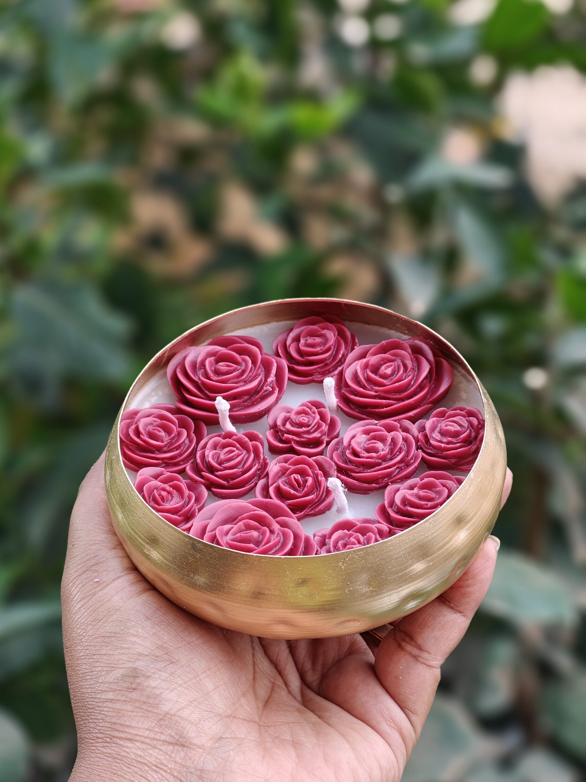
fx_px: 1106
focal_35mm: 49
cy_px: 391
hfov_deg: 29.7
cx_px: 286
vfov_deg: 38.9
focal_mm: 7.1
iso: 125
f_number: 4.5
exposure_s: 1/182
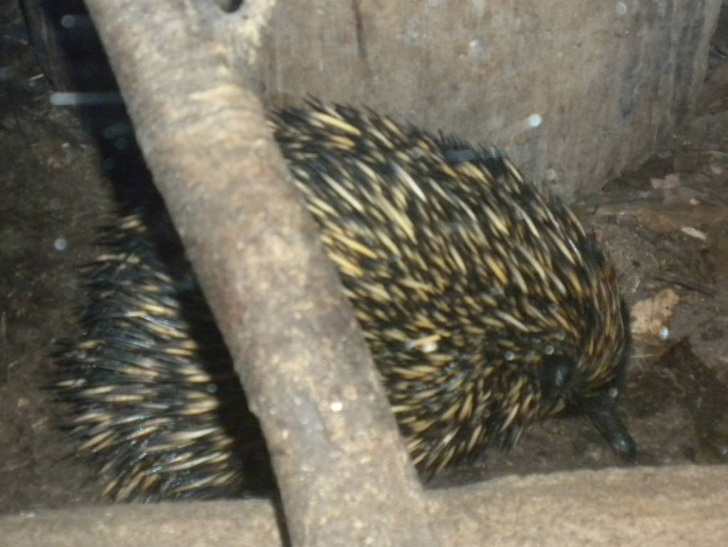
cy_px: 250
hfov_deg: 33.1
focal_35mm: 58
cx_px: 280
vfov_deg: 25.2
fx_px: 1220
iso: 400
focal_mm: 6.6
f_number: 3.5
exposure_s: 1/26.3
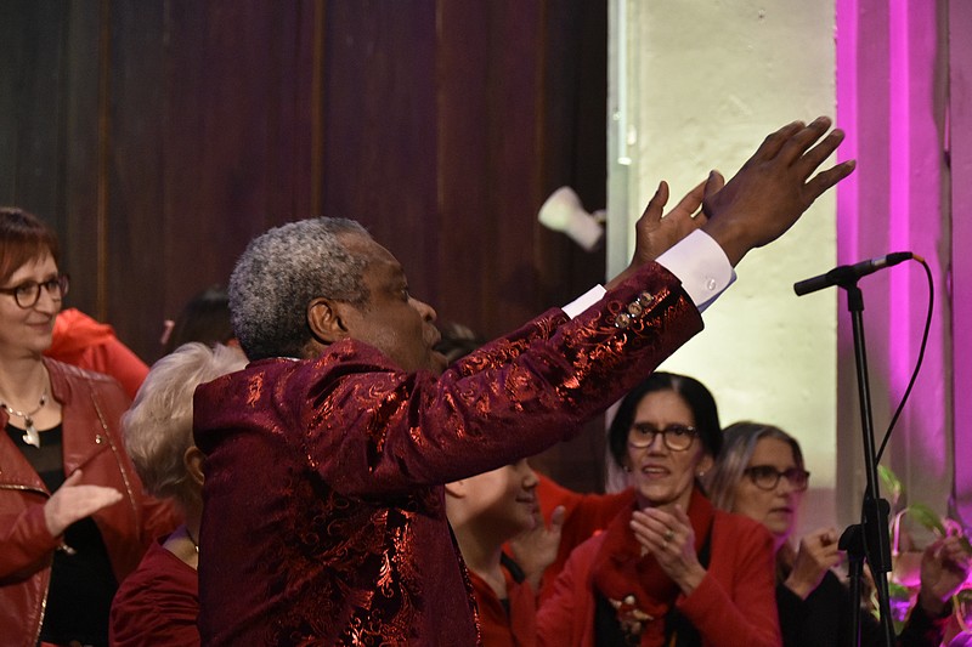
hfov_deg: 17.1
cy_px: 324
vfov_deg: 11.4
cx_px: 486
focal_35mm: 120
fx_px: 3239
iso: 4000
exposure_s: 1/125
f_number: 5.6
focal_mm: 80
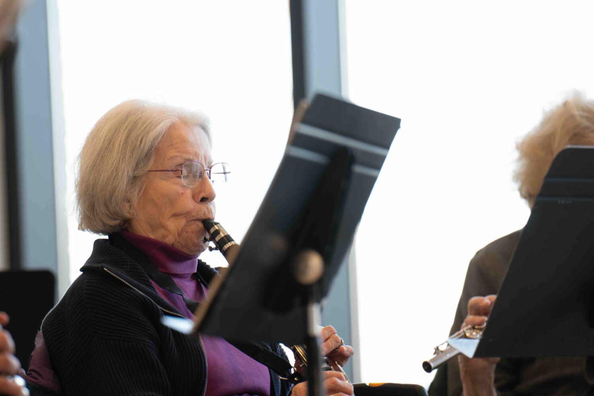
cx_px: 229
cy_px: 224
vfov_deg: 4.5
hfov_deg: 6.7
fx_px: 5083
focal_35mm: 308
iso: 64
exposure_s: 1/50
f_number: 2.8
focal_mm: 180
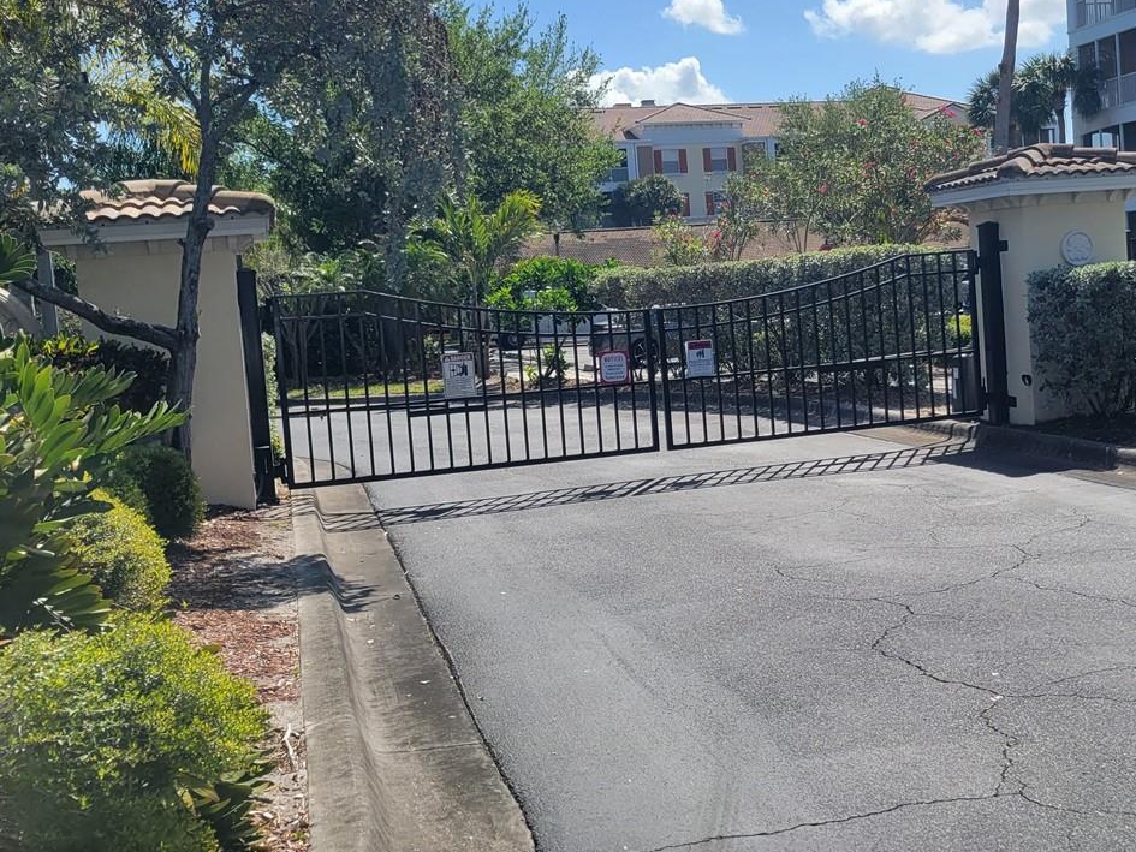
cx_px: 750
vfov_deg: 32.8
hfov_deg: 42.4
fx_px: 1444
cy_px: 341
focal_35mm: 44
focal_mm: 5.4
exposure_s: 1/2476
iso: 40
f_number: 1.8
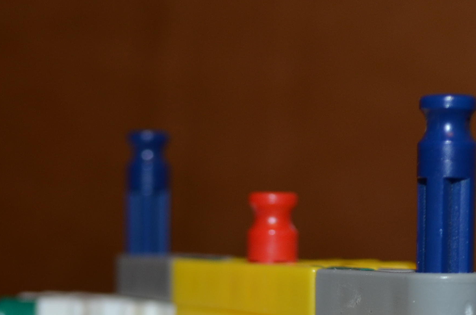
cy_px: 425
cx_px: 263
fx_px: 1615
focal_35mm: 122
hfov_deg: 16.8
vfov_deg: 10.9
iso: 200
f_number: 5.6
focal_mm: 29
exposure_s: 1/30
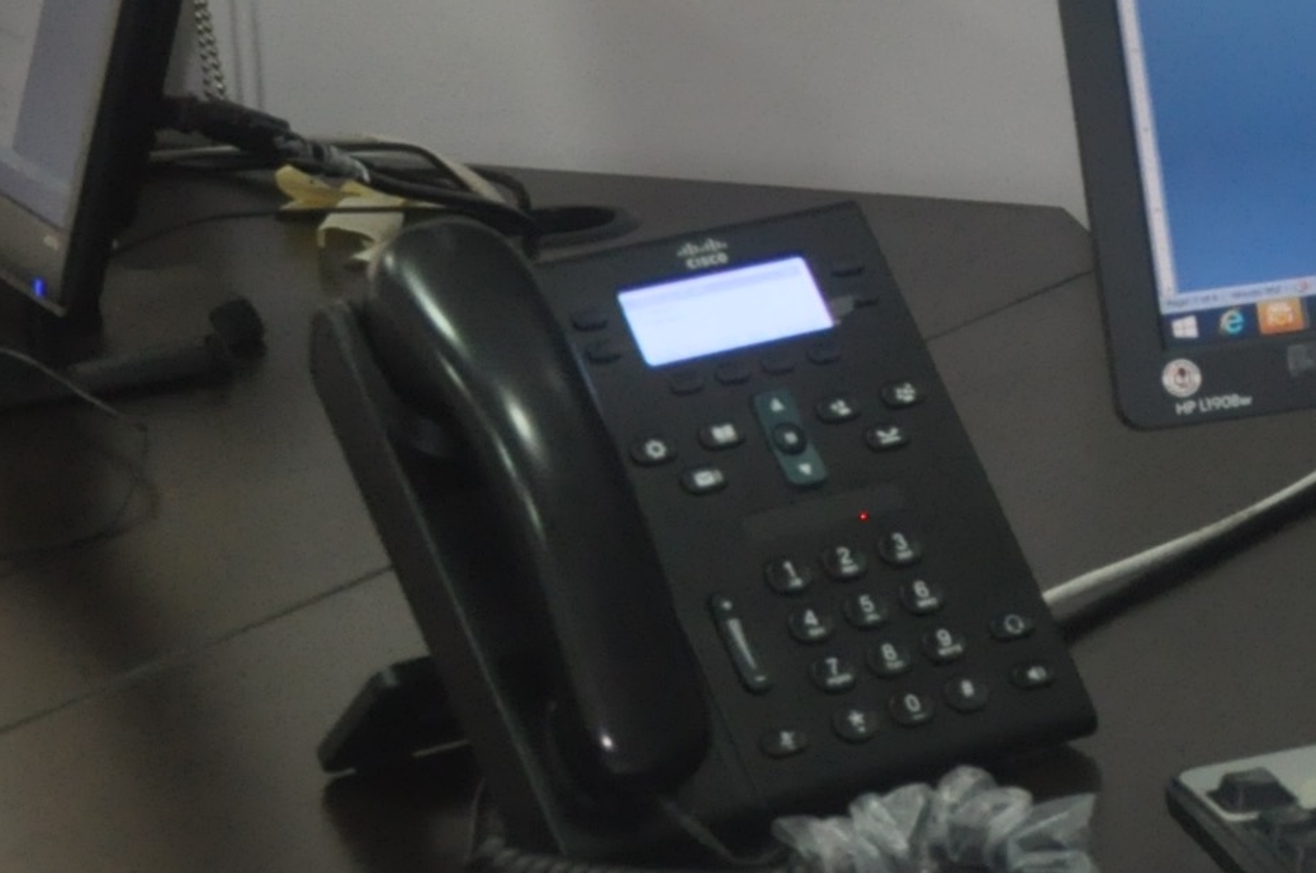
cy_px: -79
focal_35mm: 165
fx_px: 6022
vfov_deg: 8.2
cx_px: 2657
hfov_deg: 11.3
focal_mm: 24
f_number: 4
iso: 800
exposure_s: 1/80
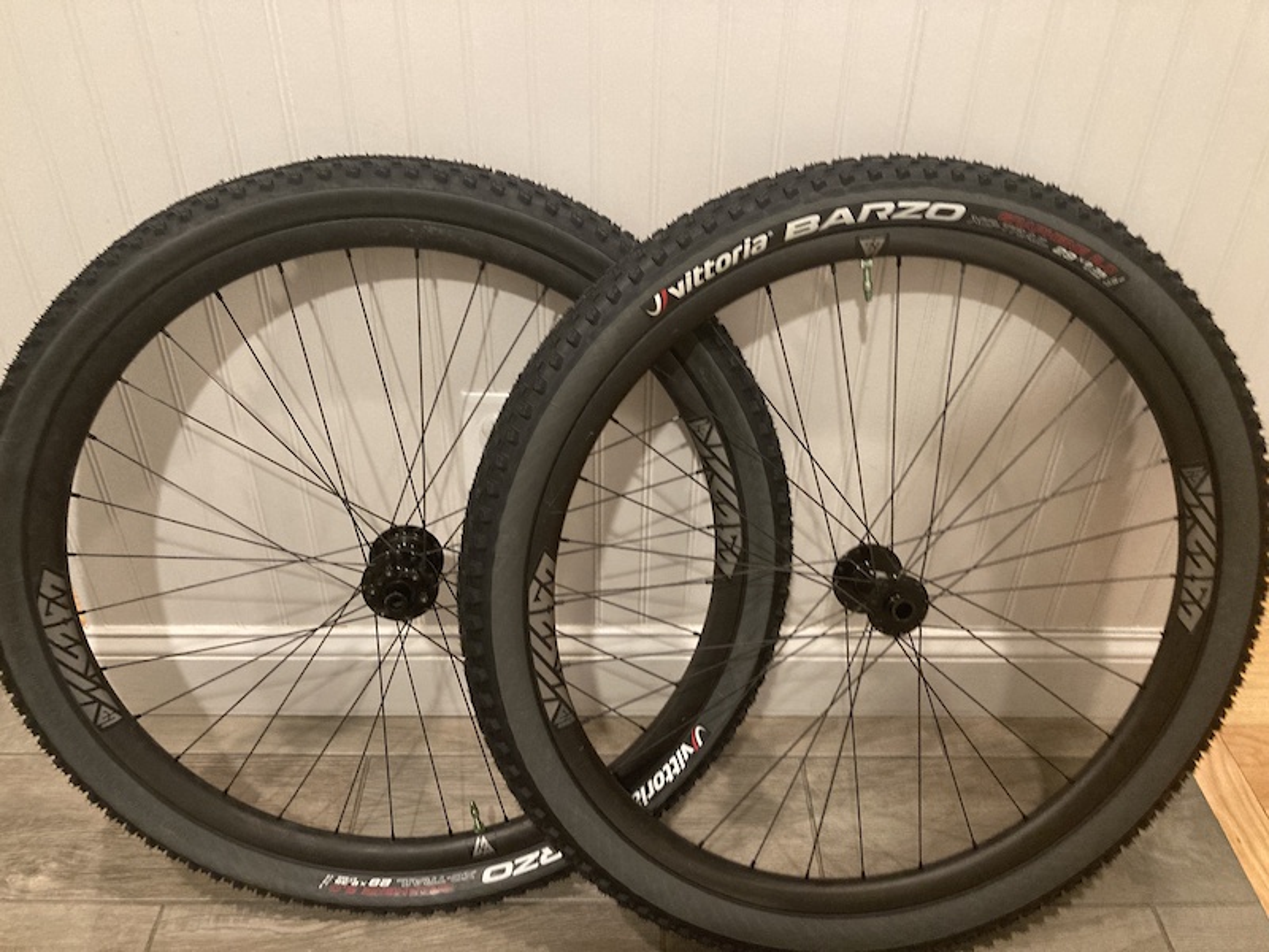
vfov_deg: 49.7
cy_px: 476
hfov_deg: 63.4
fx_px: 1026
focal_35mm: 28
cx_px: 634
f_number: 1.8
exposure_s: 1/30
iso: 400
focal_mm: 3.99
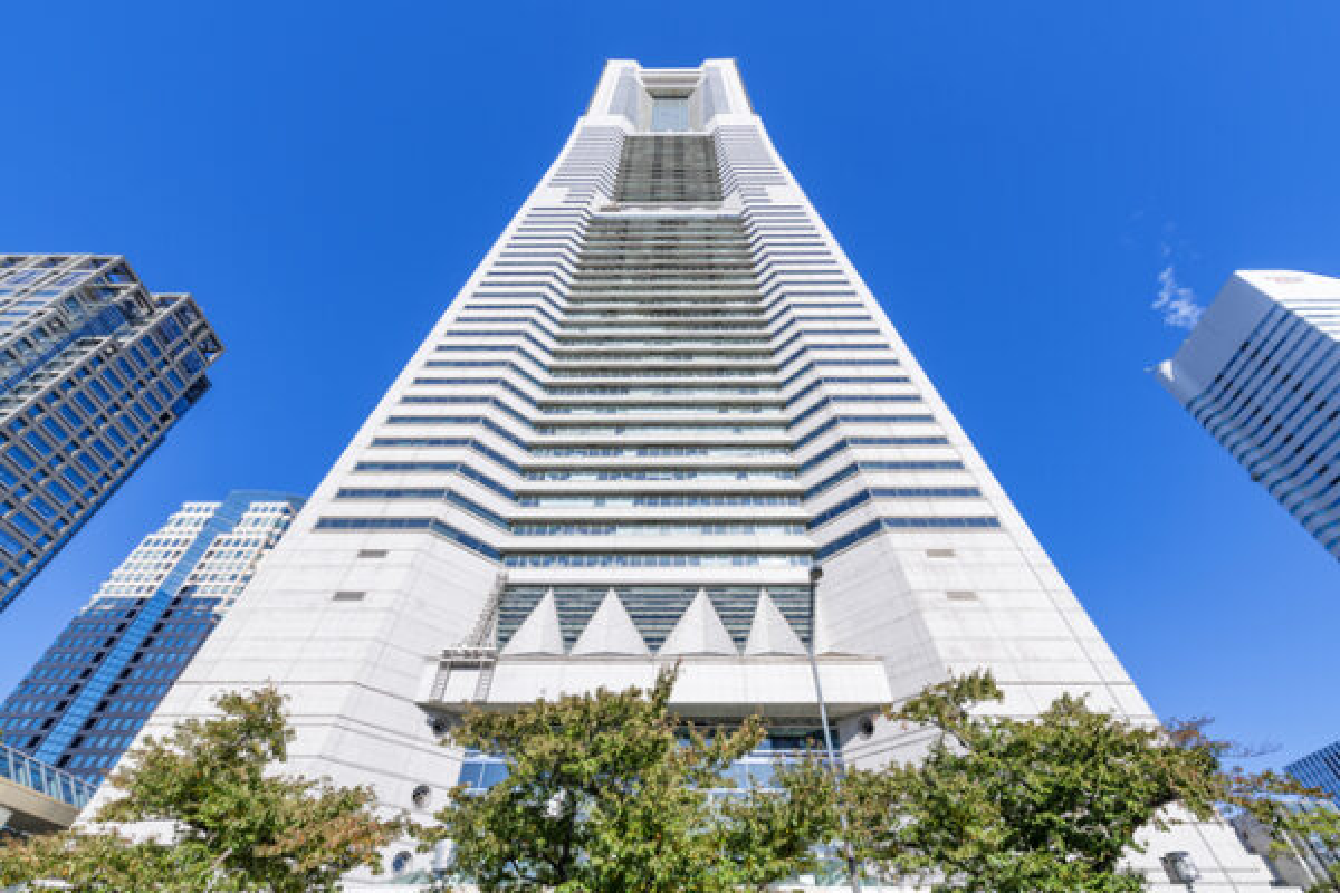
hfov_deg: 100.4
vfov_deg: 77.3
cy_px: 446
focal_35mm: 15
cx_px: 670
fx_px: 558
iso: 100
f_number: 11
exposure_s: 1/125
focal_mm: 15
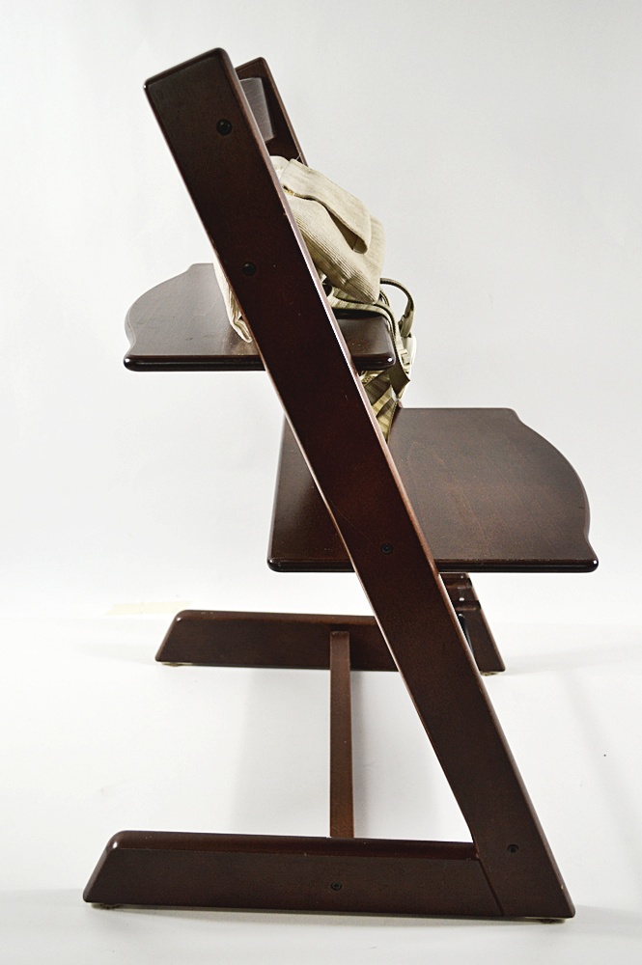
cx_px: 321
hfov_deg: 36.8
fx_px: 965
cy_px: 482
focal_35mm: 36
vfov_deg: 53.2
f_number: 4.5
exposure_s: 1/80
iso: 400
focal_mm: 24
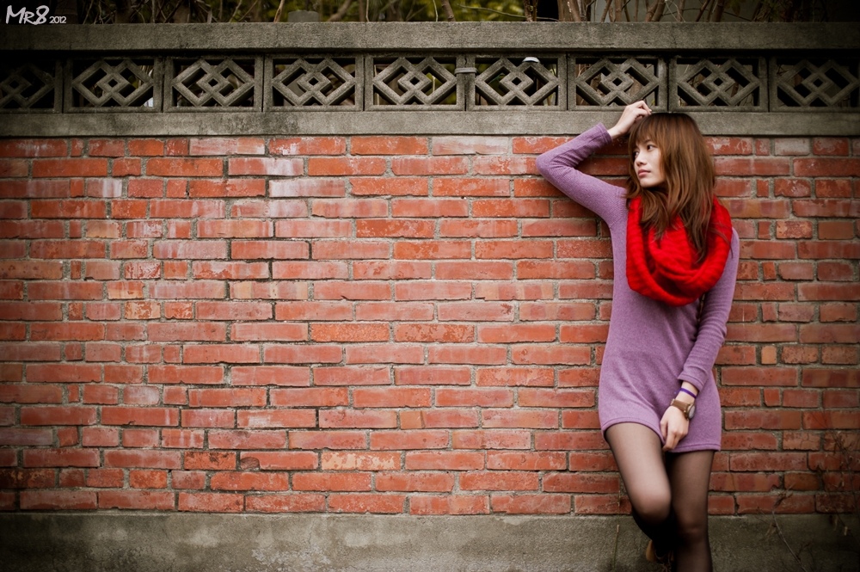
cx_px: 430
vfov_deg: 26.9
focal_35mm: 50
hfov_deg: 39.6
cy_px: 286
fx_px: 1193
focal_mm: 50
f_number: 1.6
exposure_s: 1/1600
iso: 200
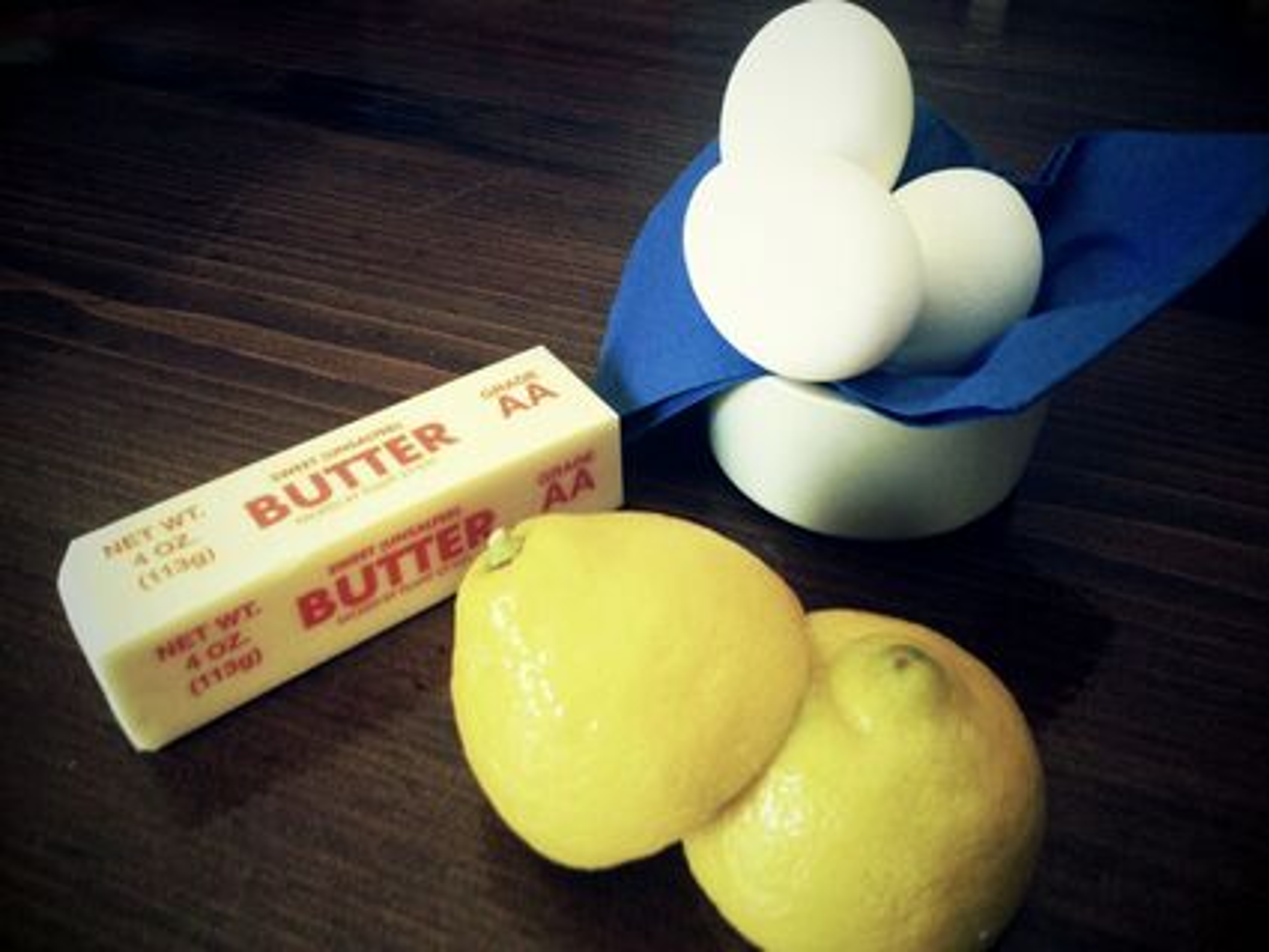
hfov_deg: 52.6
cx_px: 634
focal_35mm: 35
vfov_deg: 40.7
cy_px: 476
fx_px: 1283
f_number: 2.4
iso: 80
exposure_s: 1/20
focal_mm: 4.28
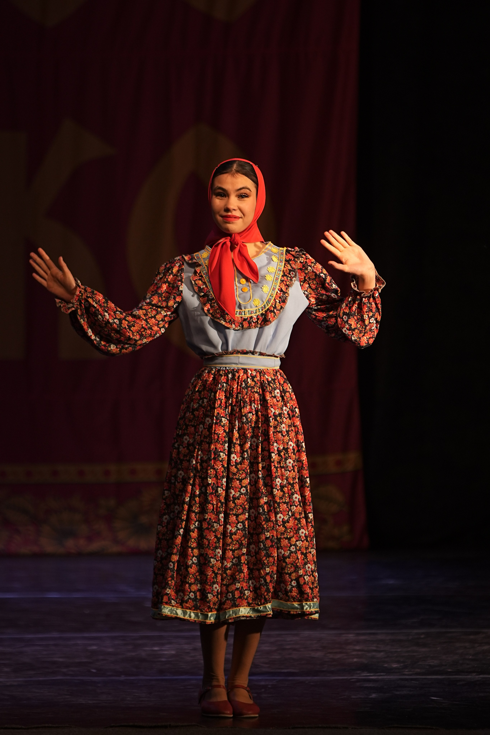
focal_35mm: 247
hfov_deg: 5.6
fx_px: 5043
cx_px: 245
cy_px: 368
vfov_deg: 8.3
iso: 500
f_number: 2.8
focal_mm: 165
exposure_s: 1/400
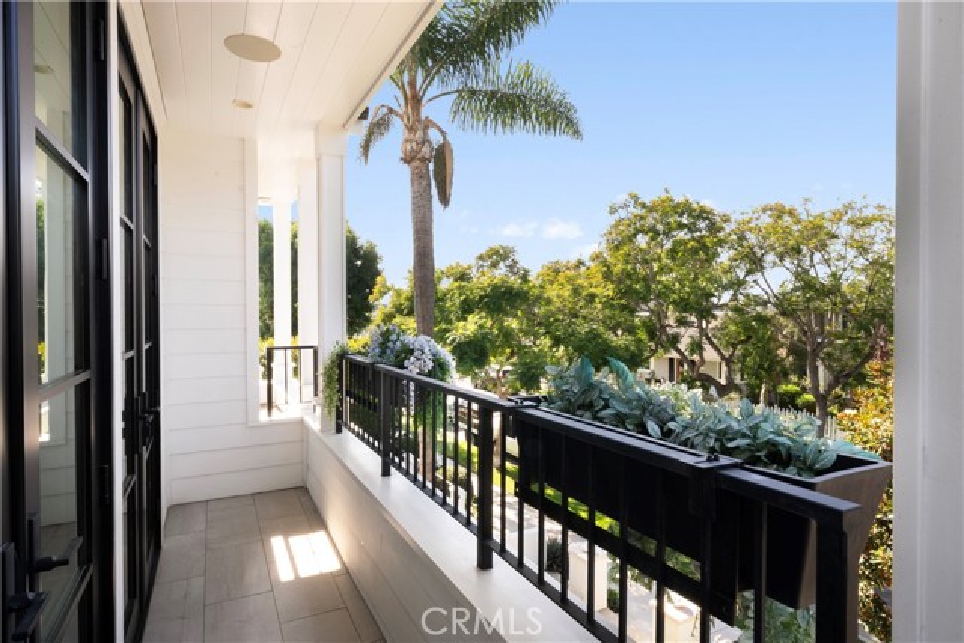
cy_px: 322
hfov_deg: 90.0
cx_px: 482
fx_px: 482
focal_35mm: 18
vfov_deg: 67.4
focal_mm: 18
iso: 640
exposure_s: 1/15
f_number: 22
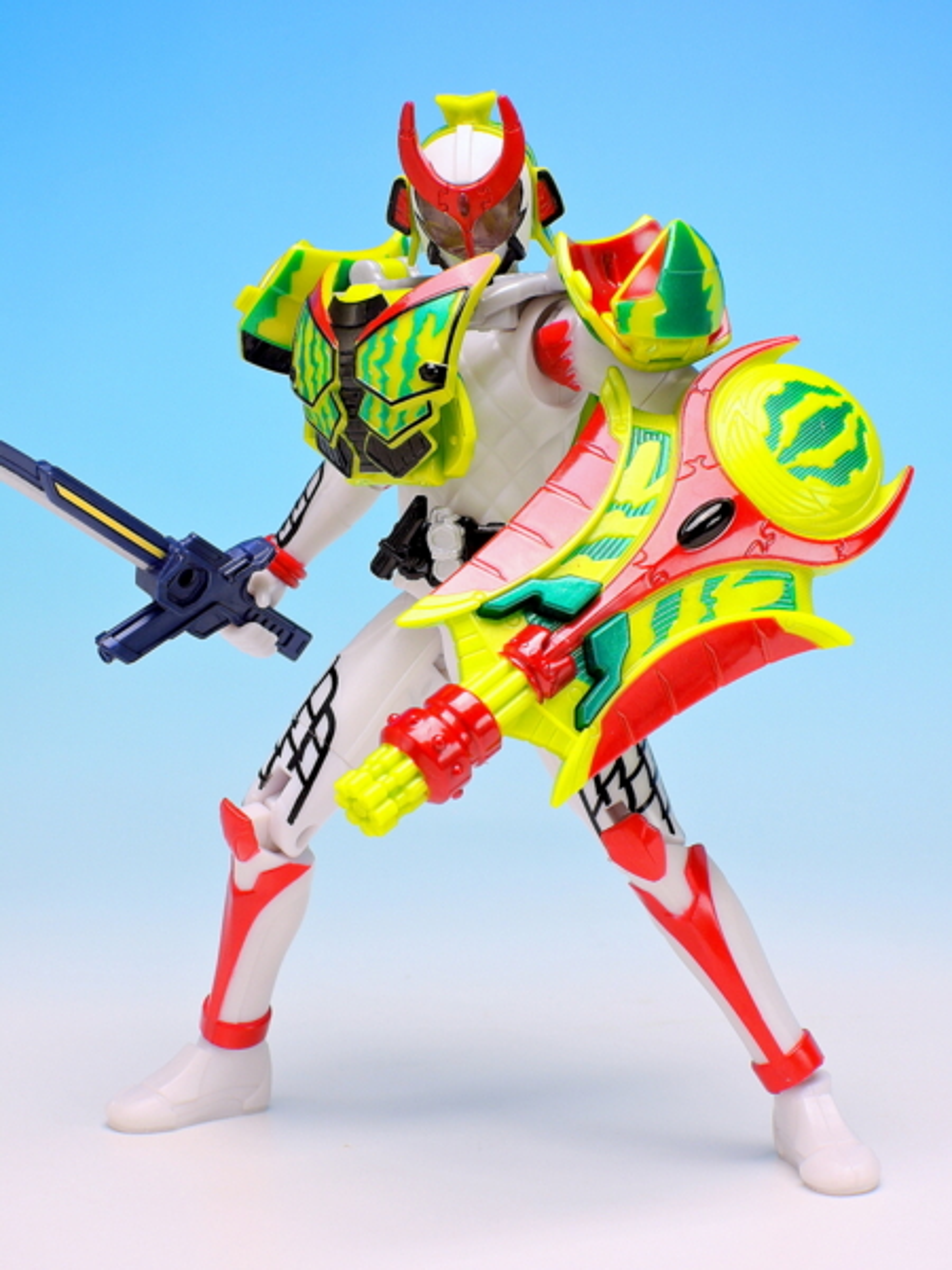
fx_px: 3850
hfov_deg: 14.1
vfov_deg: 18.7
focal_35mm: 105
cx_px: 476
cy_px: 635
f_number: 5.8
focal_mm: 22.4
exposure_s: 1/2
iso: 80
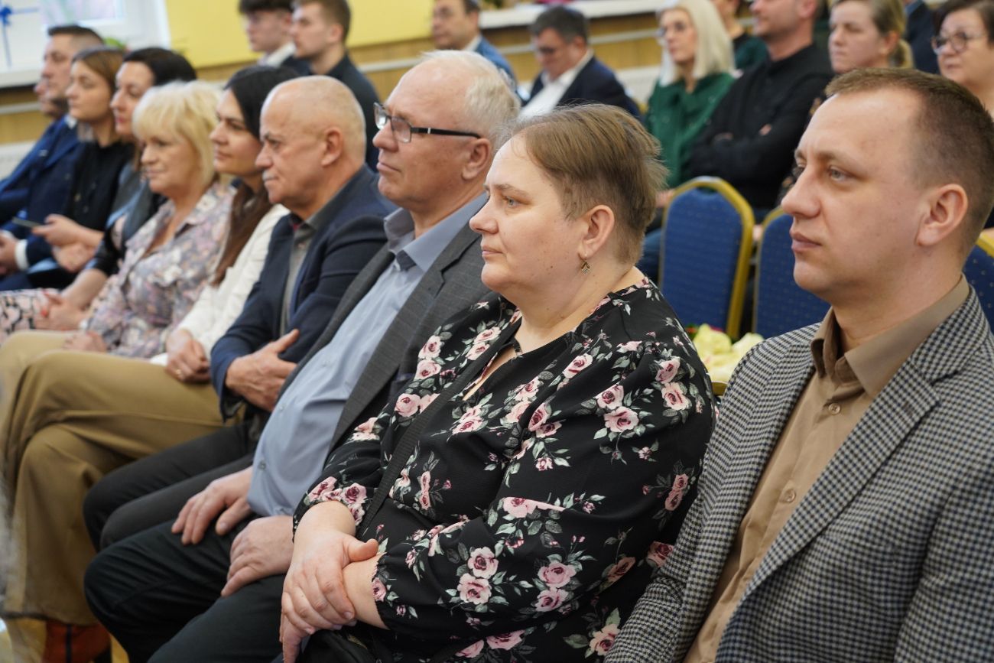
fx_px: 1629
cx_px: 497
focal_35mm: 59
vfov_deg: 23.0
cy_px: 332
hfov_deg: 33.9
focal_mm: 59
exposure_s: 1/125
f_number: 4
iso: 1600
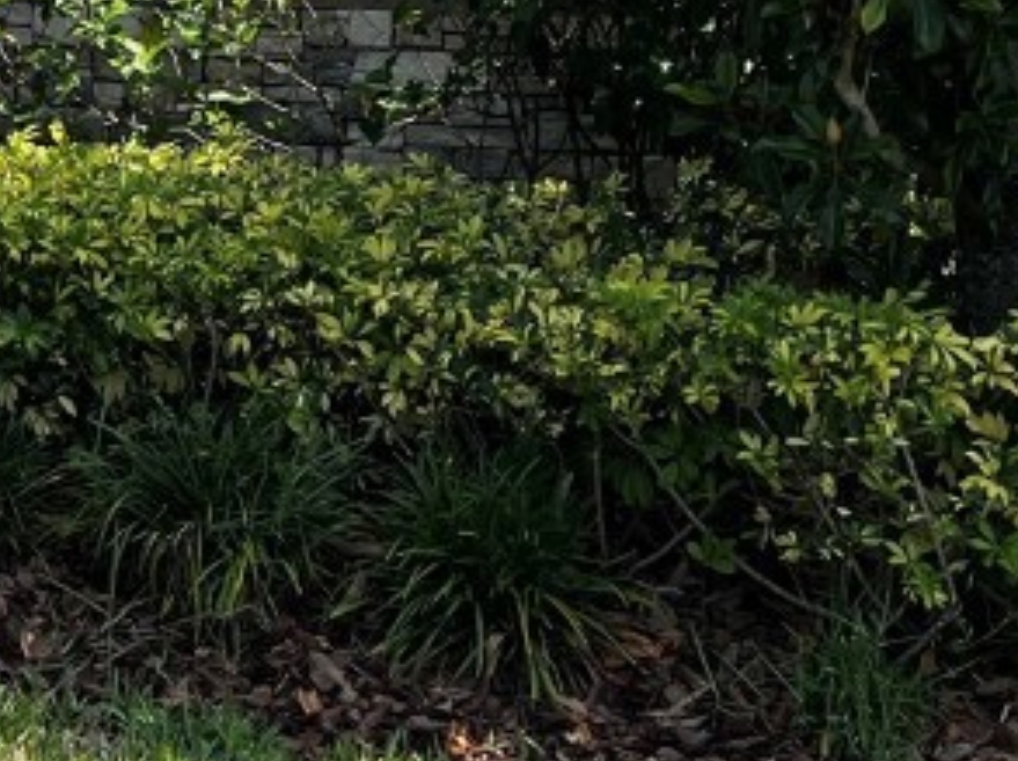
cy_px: -368
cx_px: -268
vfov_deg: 15.1
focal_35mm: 91
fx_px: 2673
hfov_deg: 20.0
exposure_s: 1/2410
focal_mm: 5.1
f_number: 1.6
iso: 50
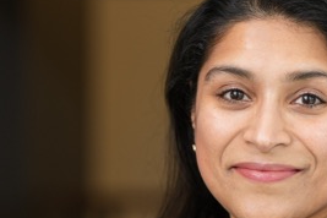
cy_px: 165
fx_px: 2480
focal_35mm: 273
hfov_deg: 7.5
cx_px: 255
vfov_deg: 5.0
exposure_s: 1/100
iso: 200
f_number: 2.8
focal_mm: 114
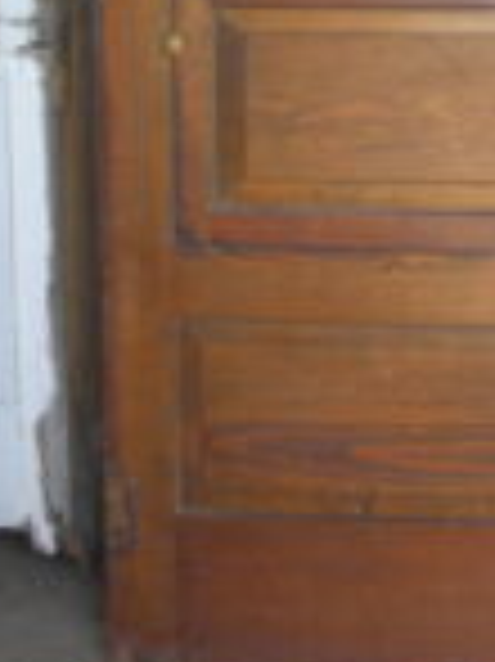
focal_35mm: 98
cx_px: 454
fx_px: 1871
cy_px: -207
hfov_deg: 14.9
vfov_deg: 18.6
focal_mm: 6.3
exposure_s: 1/30
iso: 64
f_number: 3.5
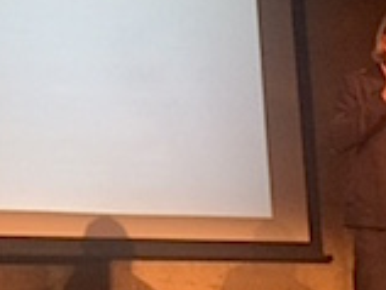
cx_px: 15
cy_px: 71
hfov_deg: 21.6
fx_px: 983
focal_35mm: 88
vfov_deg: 16.7
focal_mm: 4.15
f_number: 2.2
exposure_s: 1/30
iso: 200
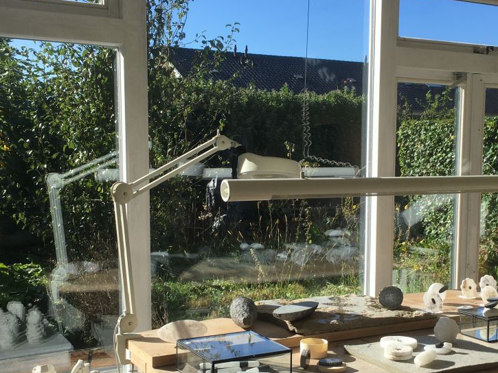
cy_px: 227
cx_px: 278
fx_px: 691
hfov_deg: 39.6
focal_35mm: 48
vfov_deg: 30.2
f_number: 2.2
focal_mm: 4.15
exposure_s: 1/916
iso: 25
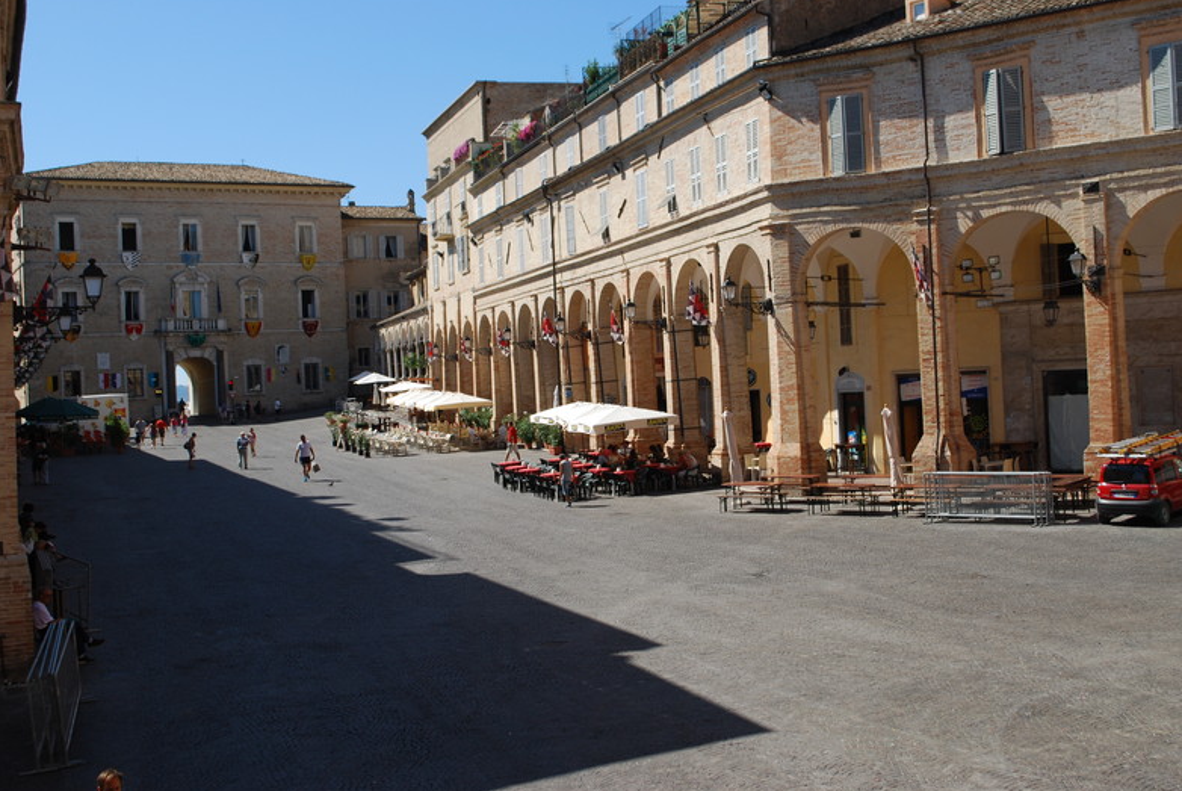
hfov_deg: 44.0
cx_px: 602
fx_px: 1463
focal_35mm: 45
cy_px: 394
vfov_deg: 30.2
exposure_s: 1/250
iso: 100
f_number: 8
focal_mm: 29
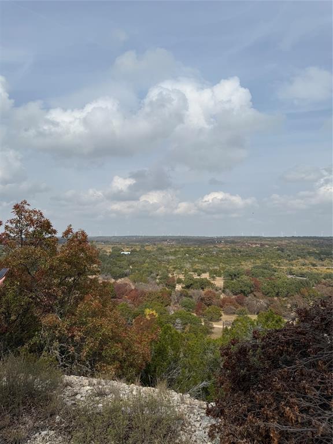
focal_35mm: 24
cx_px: 166
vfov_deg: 71.6
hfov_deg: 56.8
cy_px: 222
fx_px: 308
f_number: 1.78
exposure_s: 1/8130
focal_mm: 6.76
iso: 80
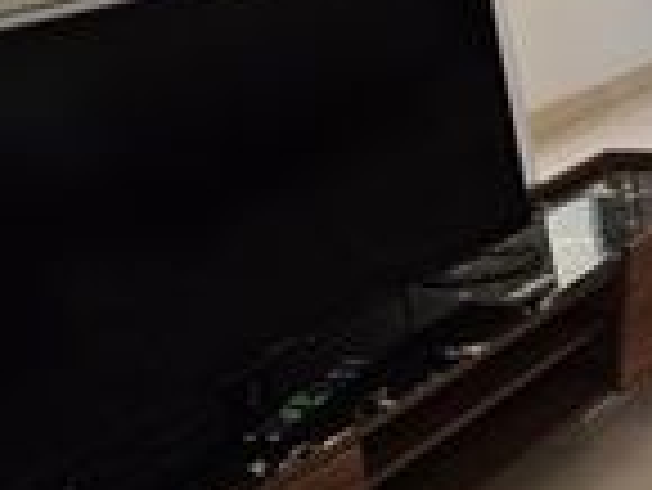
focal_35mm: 63
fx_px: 1188
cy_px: -27
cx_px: 1396
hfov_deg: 17.5
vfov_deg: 22.2
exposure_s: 1/133
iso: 50
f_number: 2.2
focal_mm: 2.2
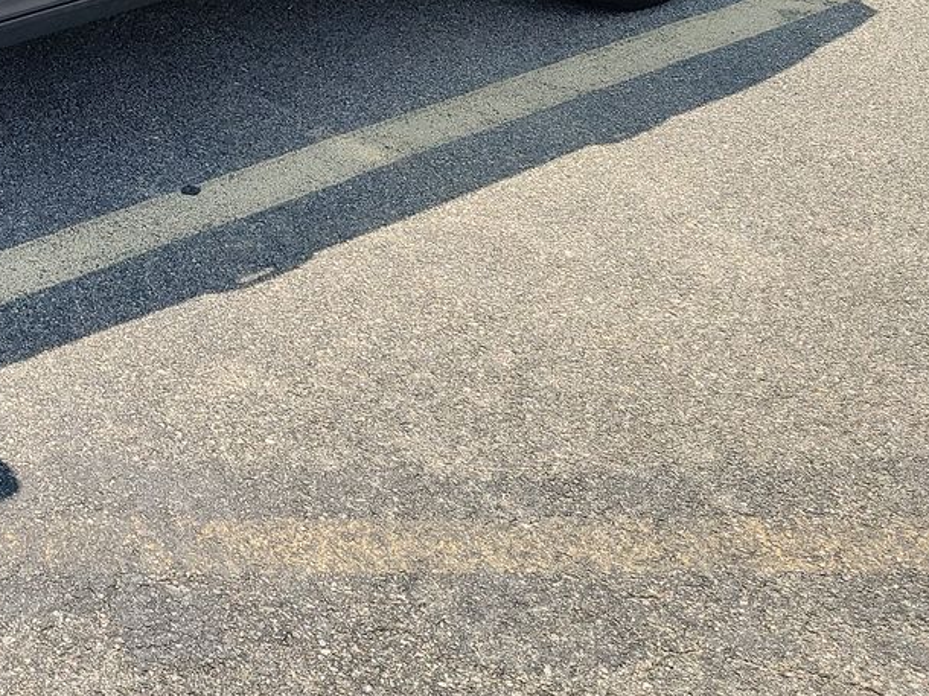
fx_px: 1690
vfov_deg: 21.4
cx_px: -267
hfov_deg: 26.3
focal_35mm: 63
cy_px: -161
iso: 50
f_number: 1.8
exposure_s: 1/514
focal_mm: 6.7
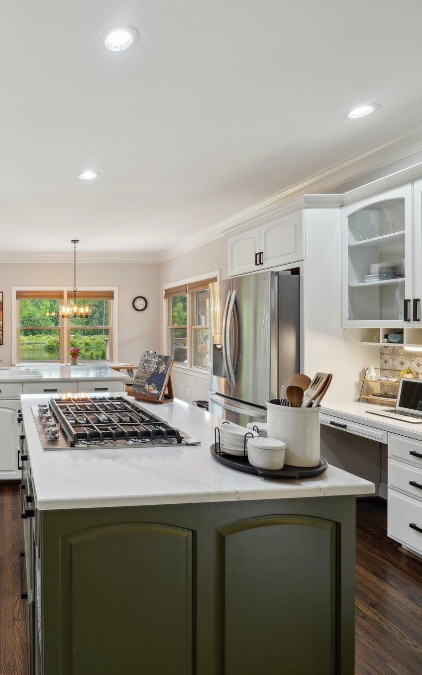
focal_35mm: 20
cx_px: 40
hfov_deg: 52.3
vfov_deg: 85.1
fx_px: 368
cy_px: 338
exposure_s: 1/20
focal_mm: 13
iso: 400
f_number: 8
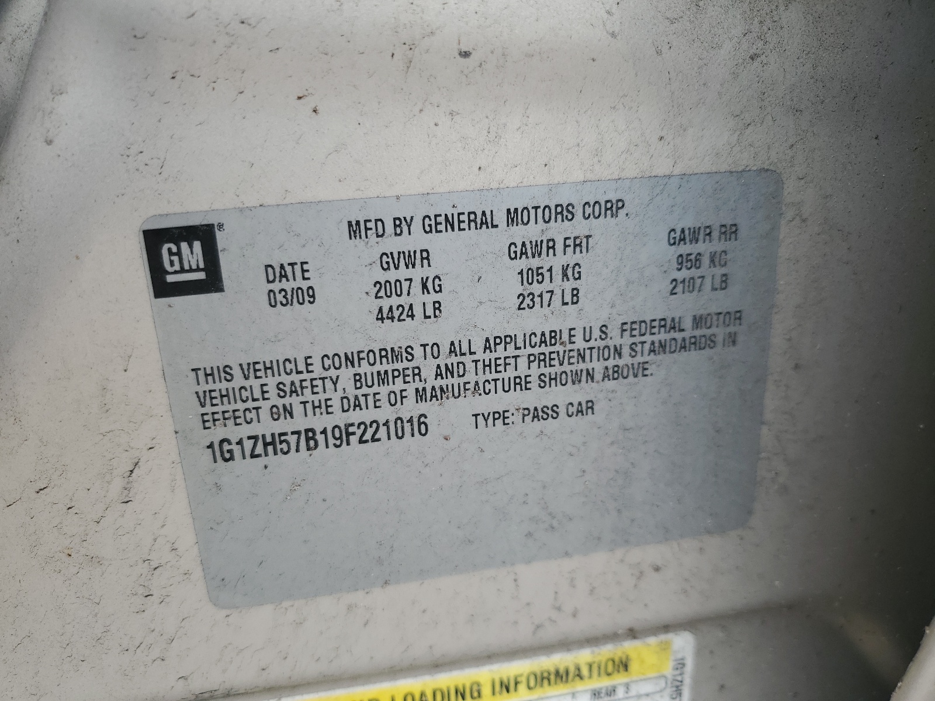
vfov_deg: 53.1
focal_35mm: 26
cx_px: 468
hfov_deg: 67.3
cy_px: 350
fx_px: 702
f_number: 1.5
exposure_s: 1/250
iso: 50
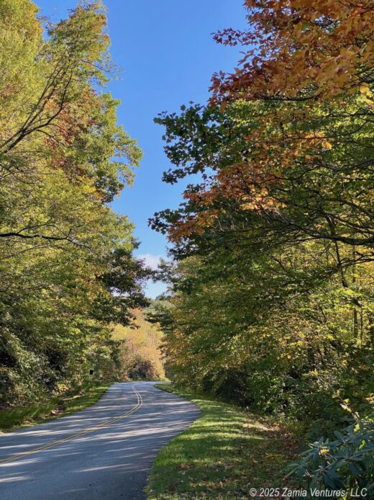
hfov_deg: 28.0
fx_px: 750
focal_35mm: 52
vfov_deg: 36.8
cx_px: 187
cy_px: 250
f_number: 2
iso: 20
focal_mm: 6
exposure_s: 1/296
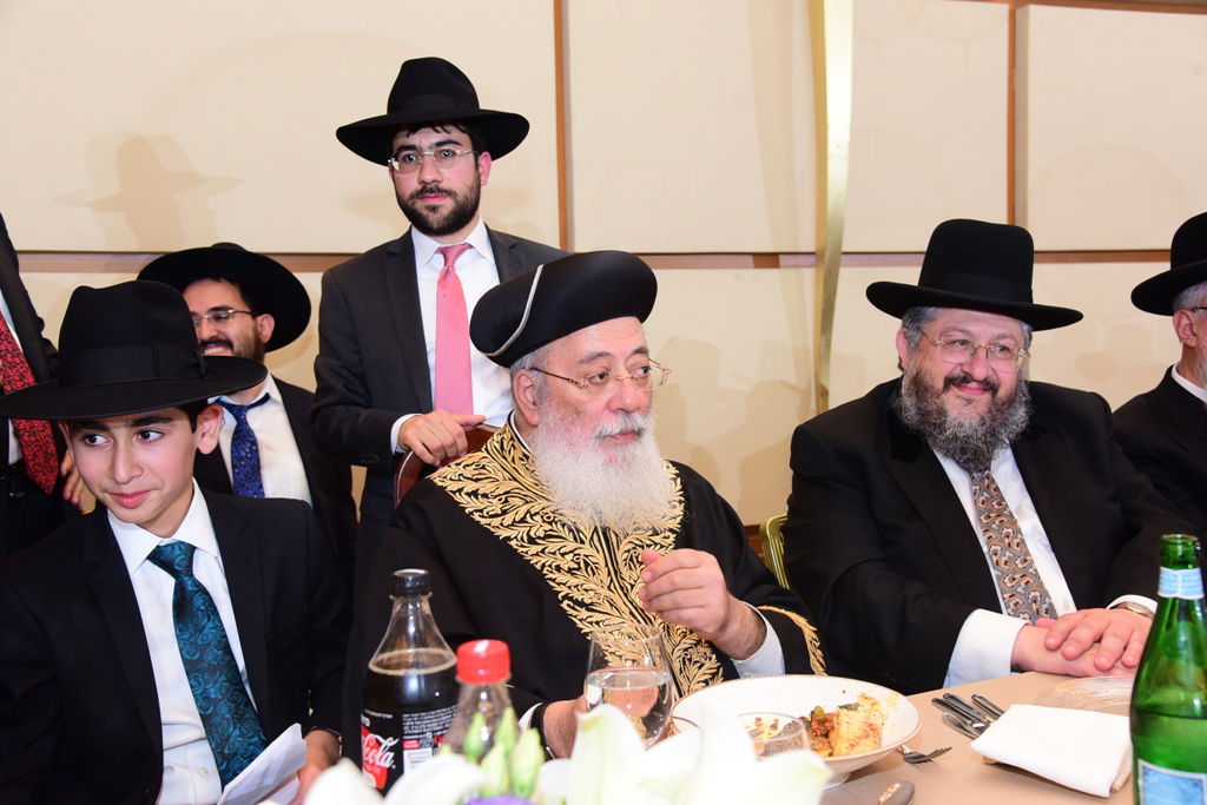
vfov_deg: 37.9
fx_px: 1174
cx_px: 604
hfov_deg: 54.4
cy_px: 402
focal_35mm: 35
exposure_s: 1/100
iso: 2000
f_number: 5
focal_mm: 35
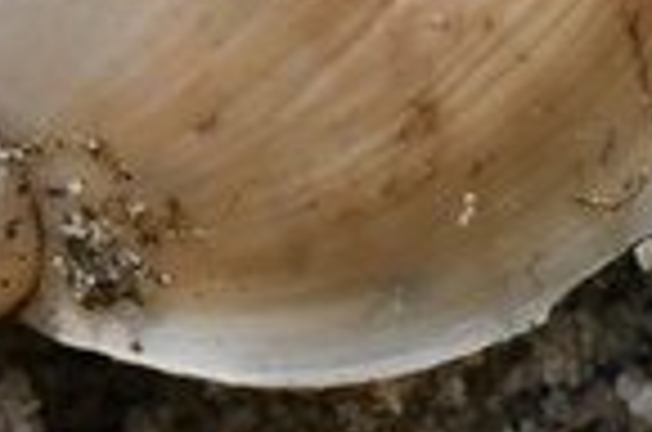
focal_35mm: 545
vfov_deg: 2.5
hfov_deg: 3.8
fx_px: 9844
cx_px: 189
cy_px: 34
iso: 500
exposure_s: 1/1000
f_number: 16
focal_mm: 105
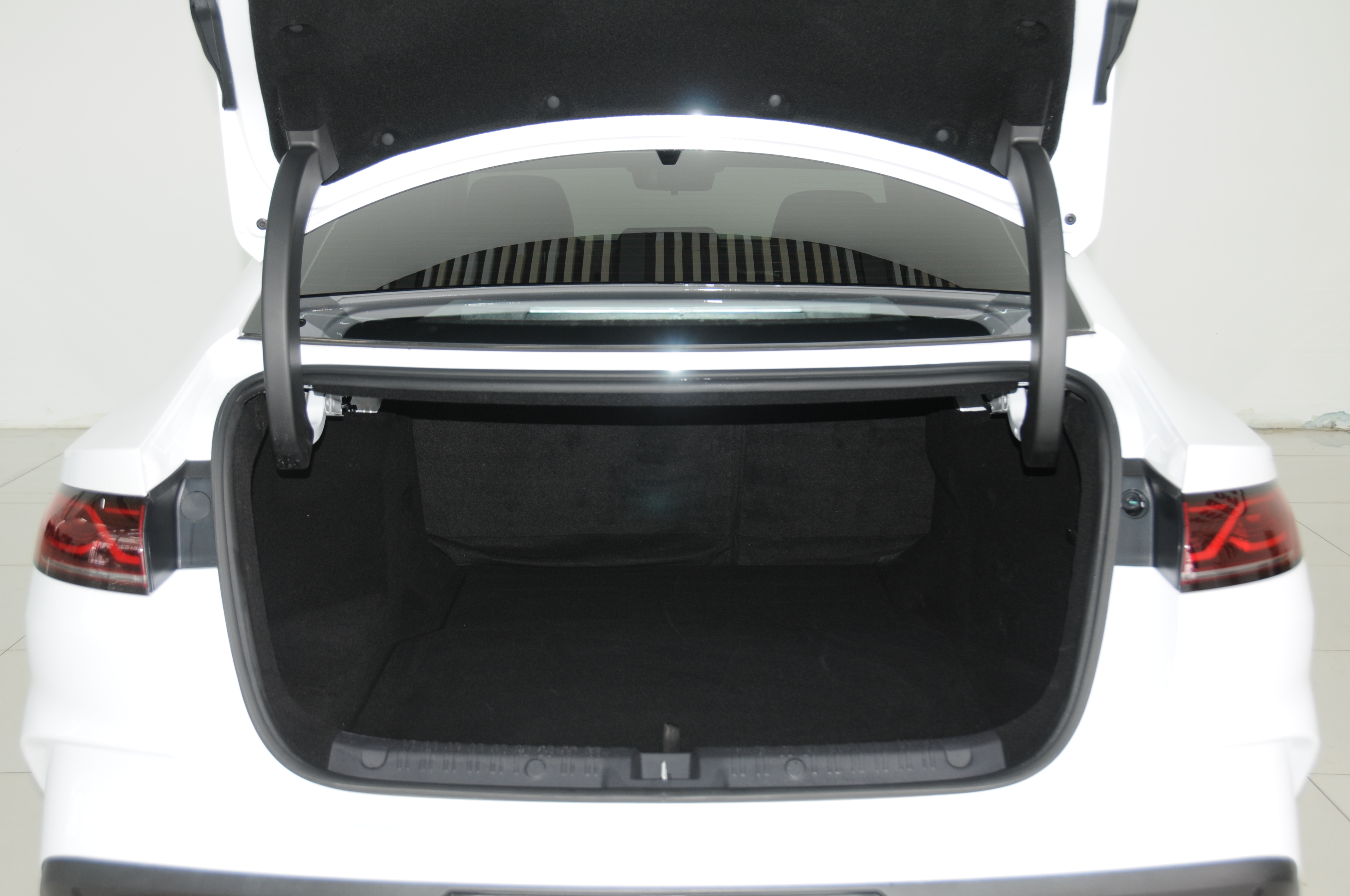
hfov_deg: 46.4
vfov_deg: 31.8
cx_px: 675
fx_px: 1573
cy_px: 448
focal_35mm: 42
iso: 200
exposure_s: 1/15
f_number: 4.8
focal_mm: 28
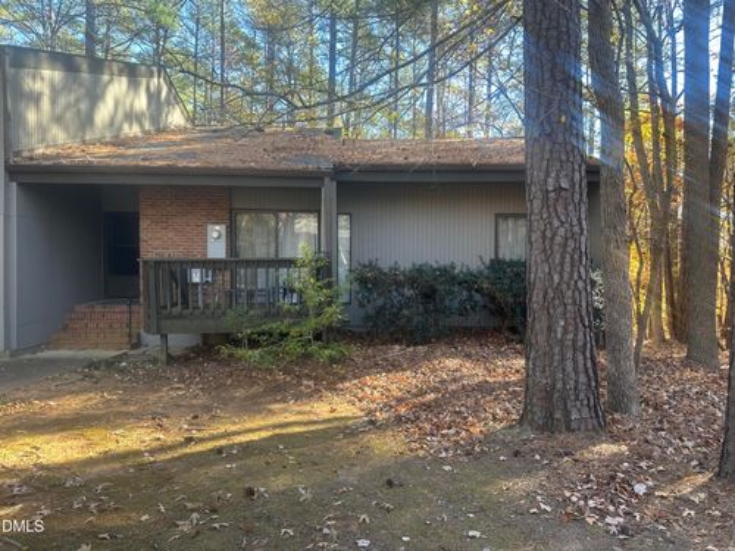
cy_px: 276
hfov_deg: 71.6
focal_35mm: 24
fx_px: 510
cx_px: 368
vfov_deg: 56.8
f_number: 1.78
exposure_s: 1/164
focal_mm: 6.86
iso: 64
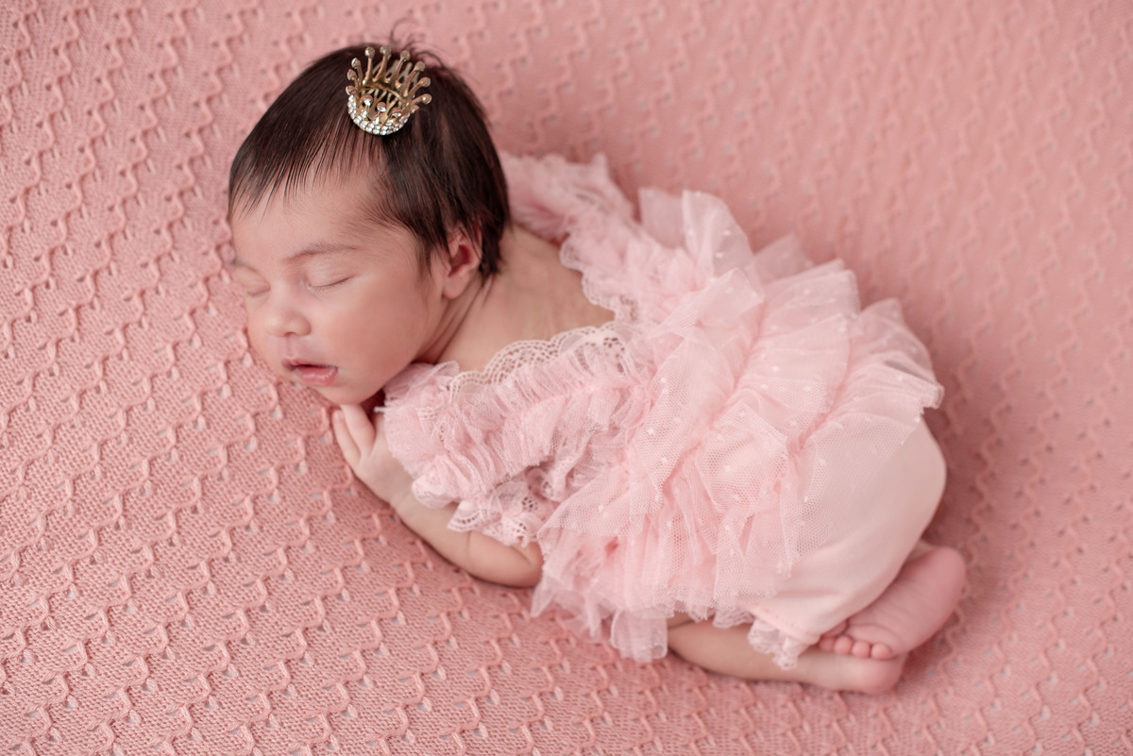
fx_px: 1574
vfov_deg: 27.0
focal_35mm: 50
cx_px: 566
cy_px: 378
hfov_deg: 39.6
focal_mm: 50
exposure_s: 1/125
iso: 100
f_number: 3.2
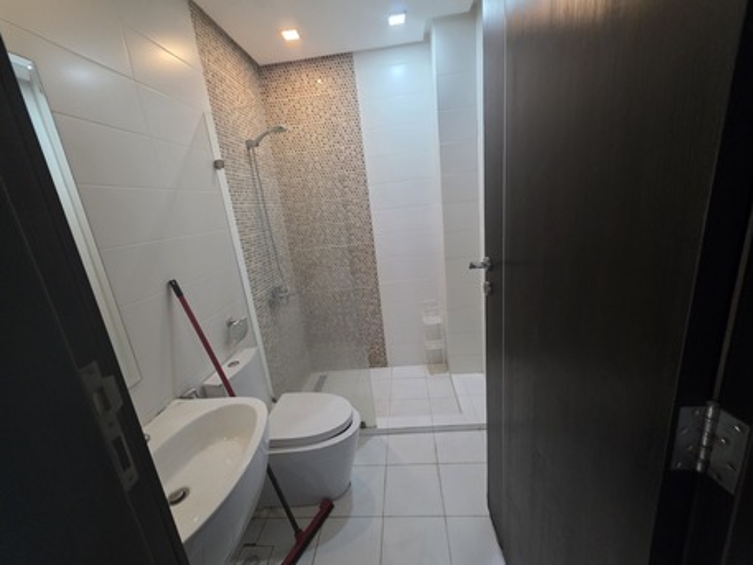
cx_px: 376
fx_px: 283
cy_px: 282
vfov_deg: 89.9
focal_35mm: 13
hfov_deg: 106.2
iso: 500
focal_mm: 2.2
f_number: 1.9
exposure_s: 1/52.7
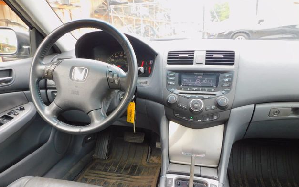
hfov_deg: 70.4
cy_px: 109
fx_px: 212
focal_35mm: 26
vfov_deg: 47.4
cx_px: 149
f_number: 3.3
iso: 125
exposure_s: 1/40
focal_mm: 4.3
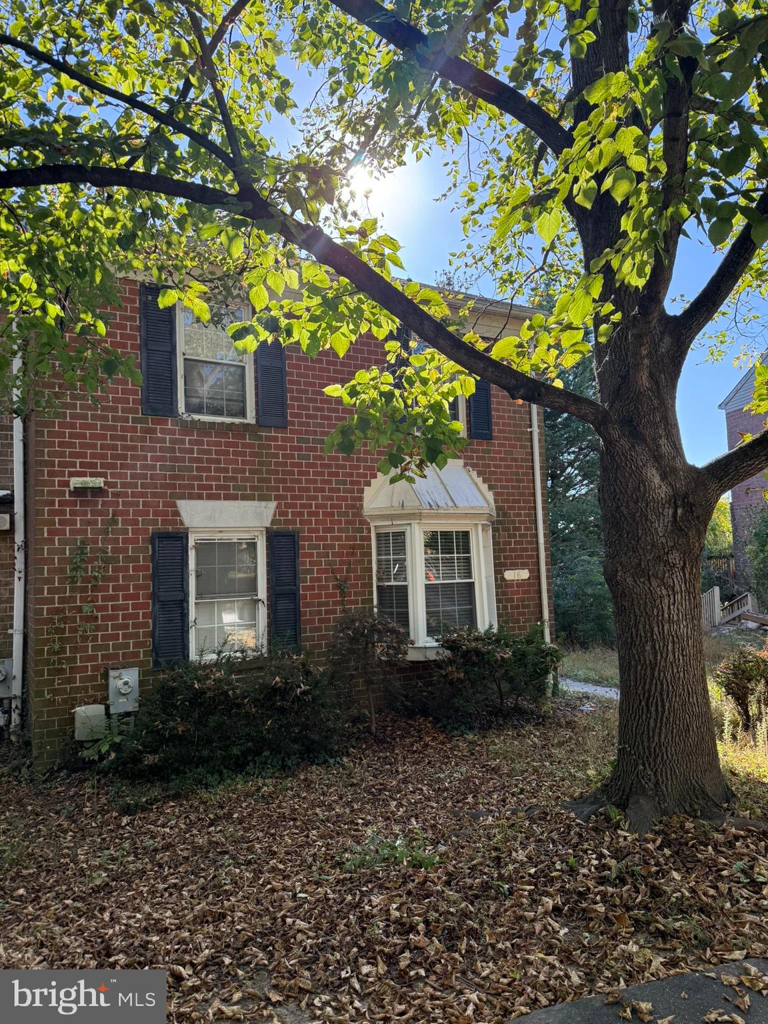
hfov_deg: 56.8
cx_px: 384
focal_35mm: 24
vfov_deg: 71.6
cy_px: 512
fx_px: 710
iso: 100
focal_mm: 6.76
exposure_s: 1/780
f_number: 1.78
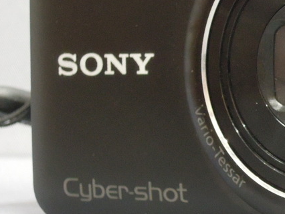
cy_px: 72
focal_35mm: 197
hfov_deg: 9.9
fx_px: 1623
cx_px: 335
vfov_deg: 7.5
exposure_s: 1/13
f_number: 4.5
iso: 800
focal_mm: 12.5
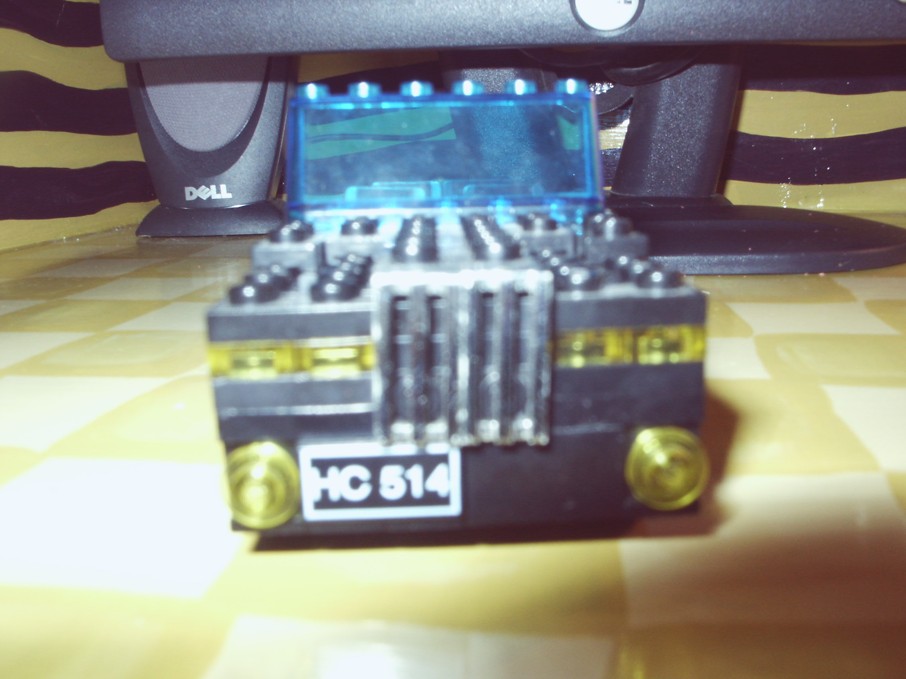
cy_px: 340
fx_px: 916
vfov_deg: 40.7
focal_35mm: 35
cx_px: 453
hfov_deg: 52.6
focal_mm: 7.18
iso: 200
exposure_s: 1/45
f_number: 6.7
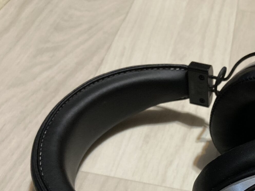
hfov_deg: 34.2
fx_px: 398
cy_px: 168
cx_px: 214
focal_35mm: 54
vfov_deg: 26.2
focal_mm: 3.99
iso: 250
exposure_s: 1/33
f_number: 1.8
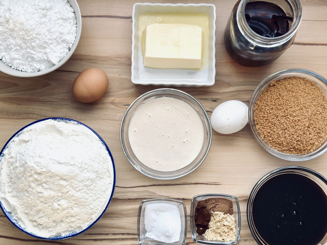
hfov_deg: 39.7
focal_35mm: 48
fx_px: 453
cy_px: 122
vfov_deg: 30.3
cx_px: 164
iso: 100
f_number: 1.78
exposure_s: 1/121
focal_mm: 6.86
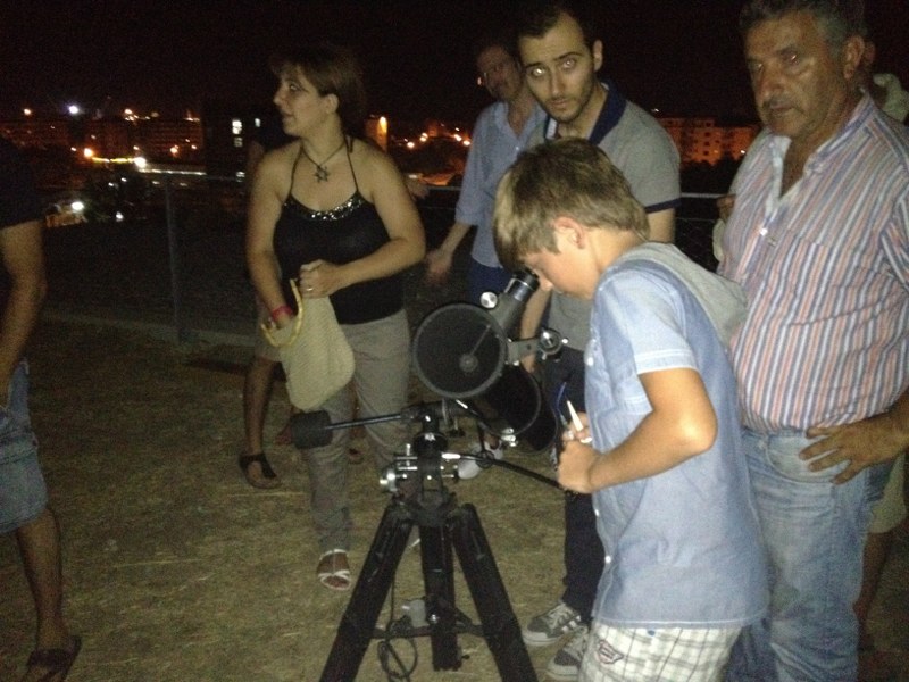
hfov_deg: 52.6
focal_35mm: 35
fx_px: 919
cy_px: 341
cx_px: 454
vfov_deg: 40.7
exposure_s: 1/16
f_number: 2.4
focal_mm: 4.28
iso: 800
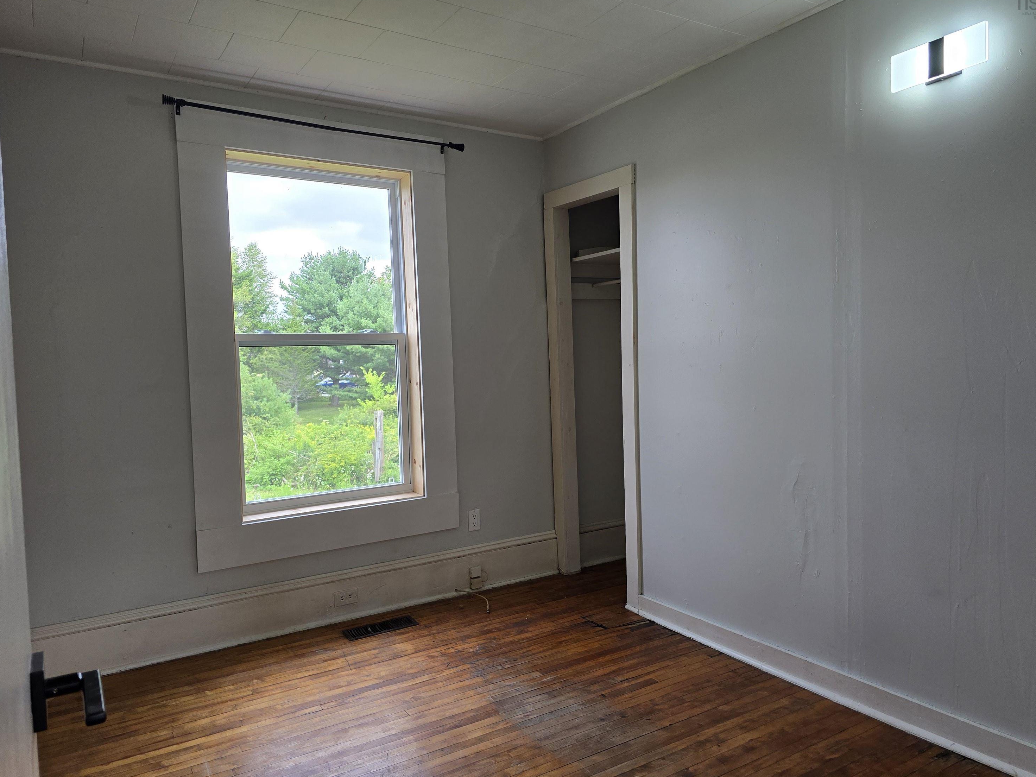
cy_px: 390
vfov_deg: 56.8
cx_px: 537
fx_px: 718
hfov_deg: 71.6
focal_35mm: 24
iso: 80
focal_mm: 6.3
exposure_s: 1/120
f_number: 1.7
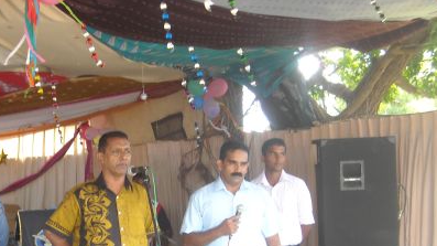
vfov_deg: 13.4
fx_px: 1031
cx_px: 138
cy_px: 245
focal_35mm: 89
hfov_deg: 23.8
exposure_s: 1/60
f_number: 3.3
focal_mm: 8.85
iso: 168
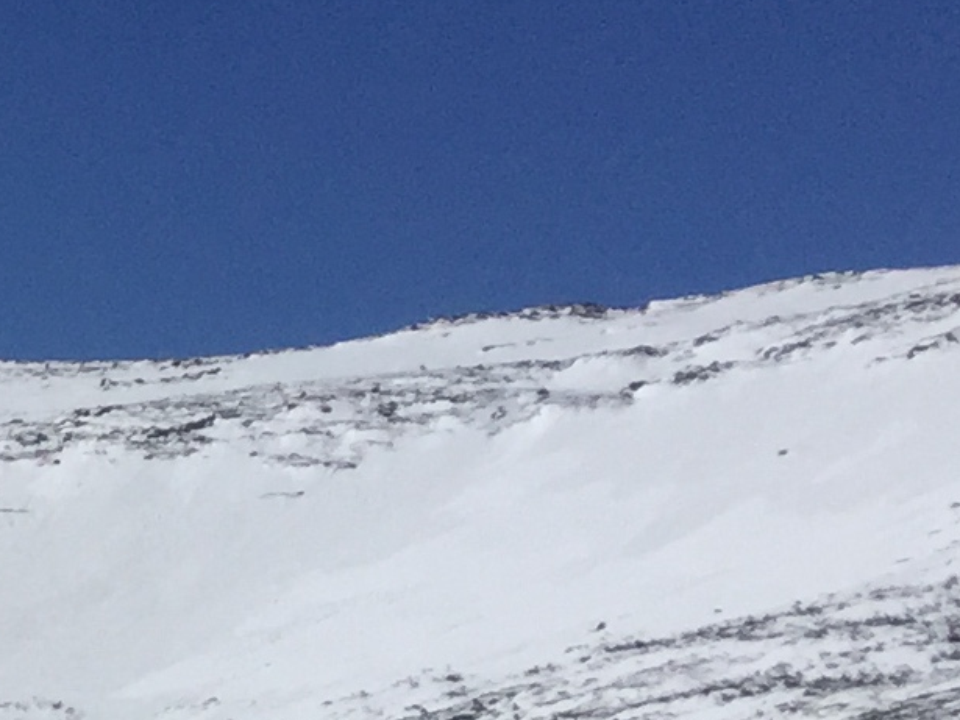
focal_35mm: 154
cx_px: -1319
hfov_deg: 10.9
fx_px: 4270
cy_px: 1217
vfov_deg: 9.3
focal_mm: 4.15
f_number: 2.2
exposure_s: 1/9901
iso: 32
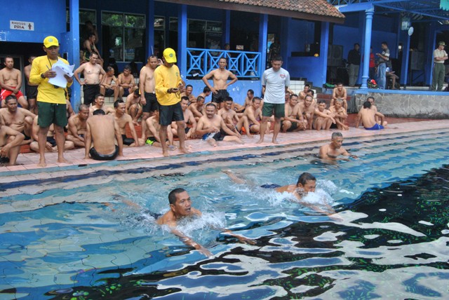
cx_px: 224
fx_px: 449
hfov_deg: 53.1
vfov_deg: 36.9
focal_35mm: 36
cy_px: 150
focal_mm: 24
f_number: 10
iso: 560
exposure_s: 1/250
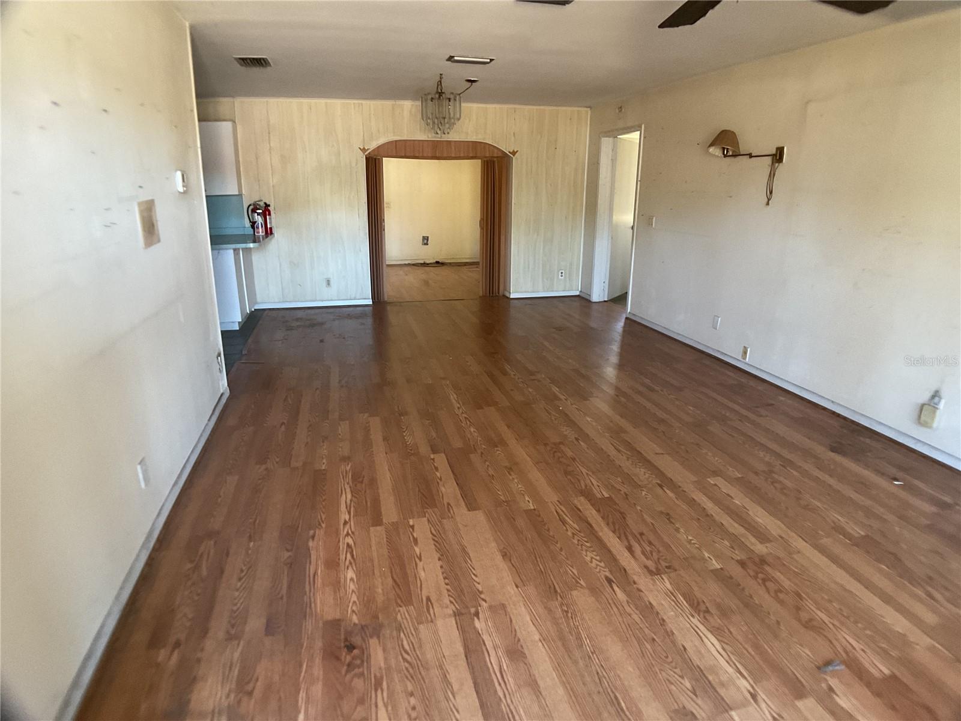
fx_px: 805
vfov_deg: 48.2
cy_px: 360
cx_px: 480
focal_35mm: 29
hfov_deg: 61.7
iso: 250
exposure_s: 1/40
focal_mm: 3
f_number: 1.8
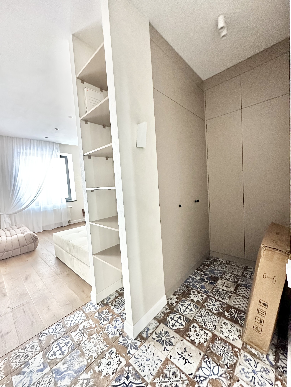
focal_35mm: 14
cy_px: 194
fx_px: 157
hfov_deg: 85.7
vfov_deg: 102.1
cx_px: 146
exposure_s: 1/60
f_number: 2.2
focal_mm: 2.22
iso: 640
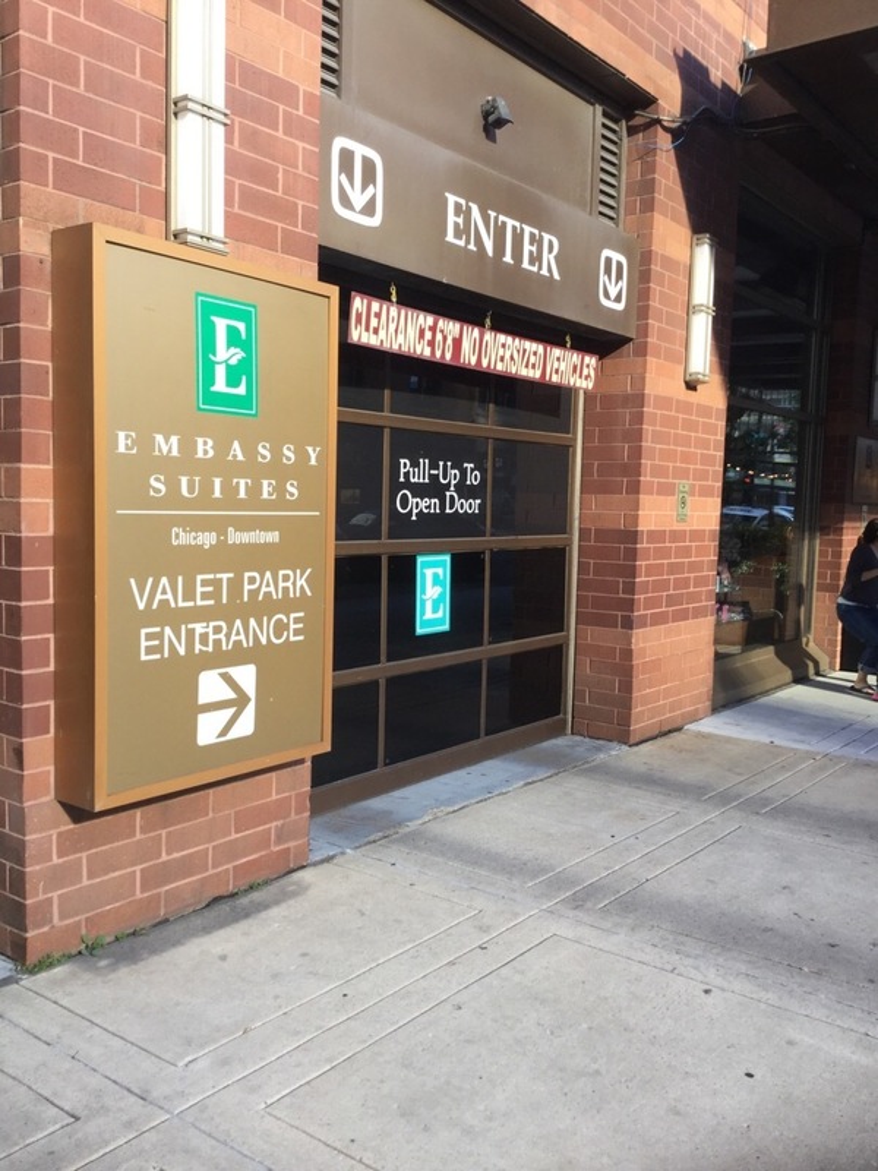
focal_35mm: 31
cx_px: 439
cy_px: 586
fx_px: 1048
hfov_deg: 45.4
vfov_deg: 58.4
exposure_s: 1/120
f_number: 2.4
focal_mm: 3.3
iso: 40
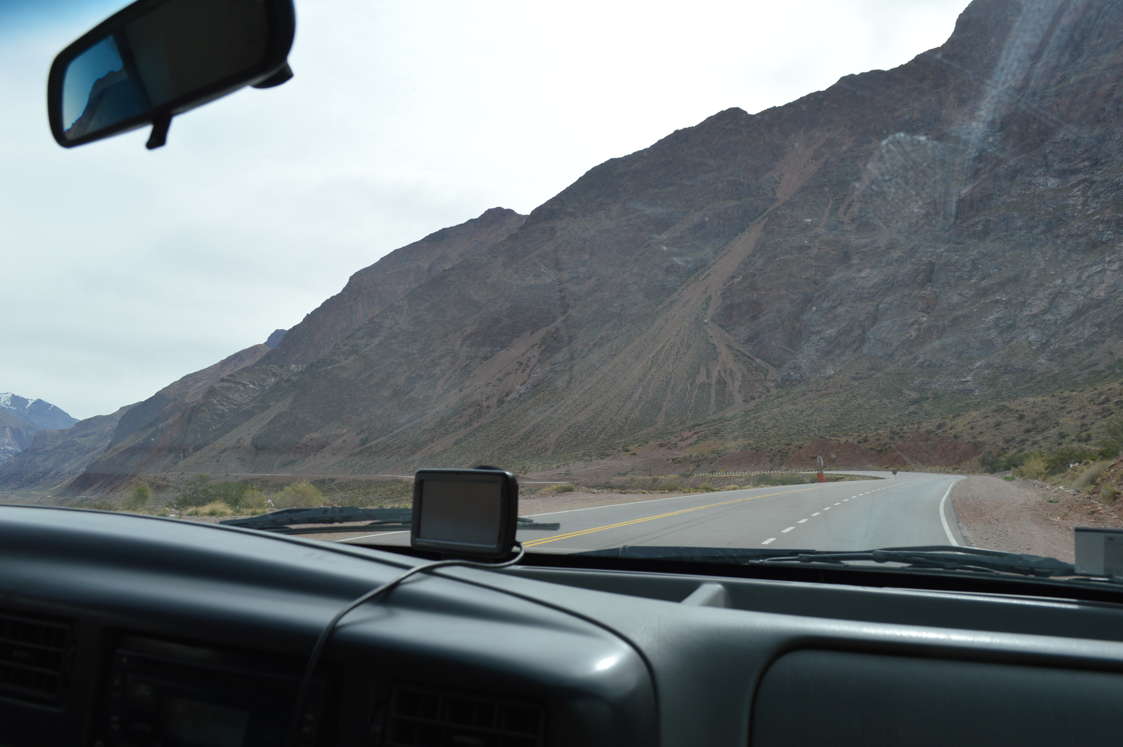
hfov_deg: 67.4
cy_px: 374
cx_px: 562
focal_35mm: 27
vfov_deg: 47.8
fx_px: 841
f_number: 8
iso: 100
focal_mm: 18
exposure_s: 1/250
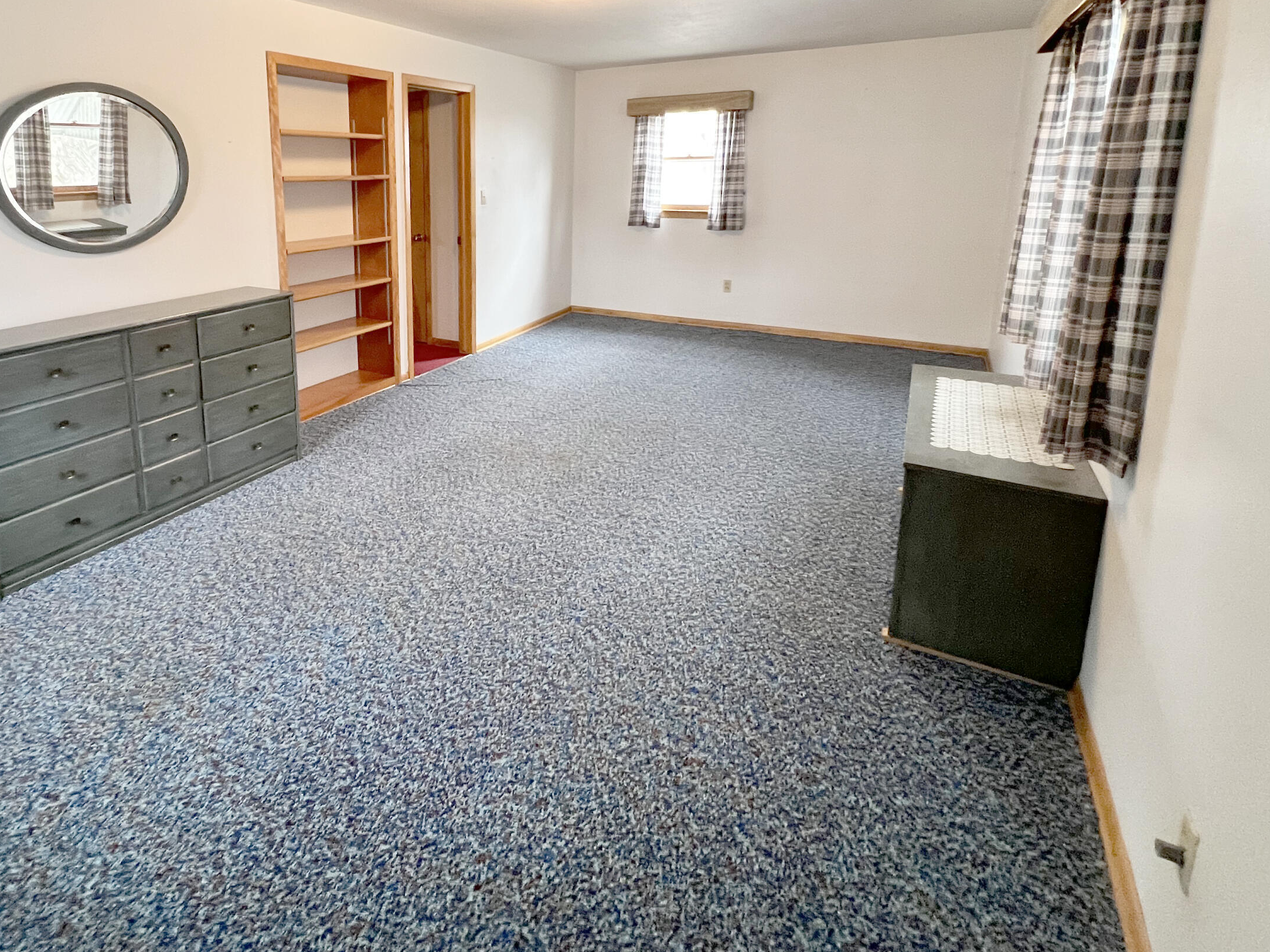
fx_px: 660
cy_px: 300
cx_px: 455
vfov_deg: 69.1
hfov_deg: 85.5
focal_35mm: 18
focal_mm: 1.57
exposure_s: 1/60
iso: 400
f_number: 1.8
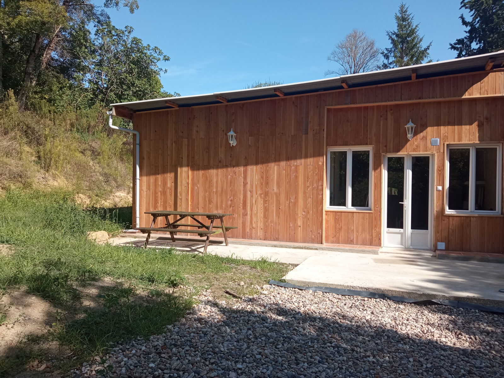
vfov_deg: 51.4
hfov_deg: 65.3
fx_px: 393
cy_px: 189
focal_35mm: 27
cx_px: 252
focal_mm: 3.79
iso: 111
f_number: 2.2
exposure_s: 1/738
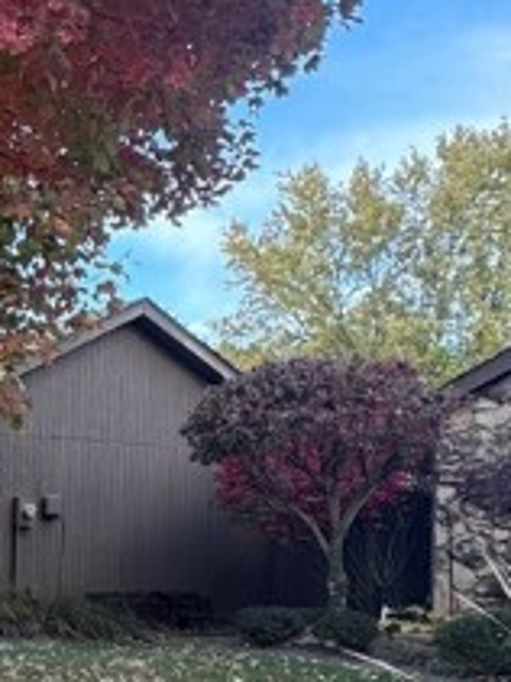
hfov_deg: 21.3
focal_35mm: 51
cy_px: 530
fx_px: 1005
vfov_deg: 36.4
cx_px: -356
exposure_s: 1/157
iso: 40
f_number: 2.2
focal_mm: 2.22
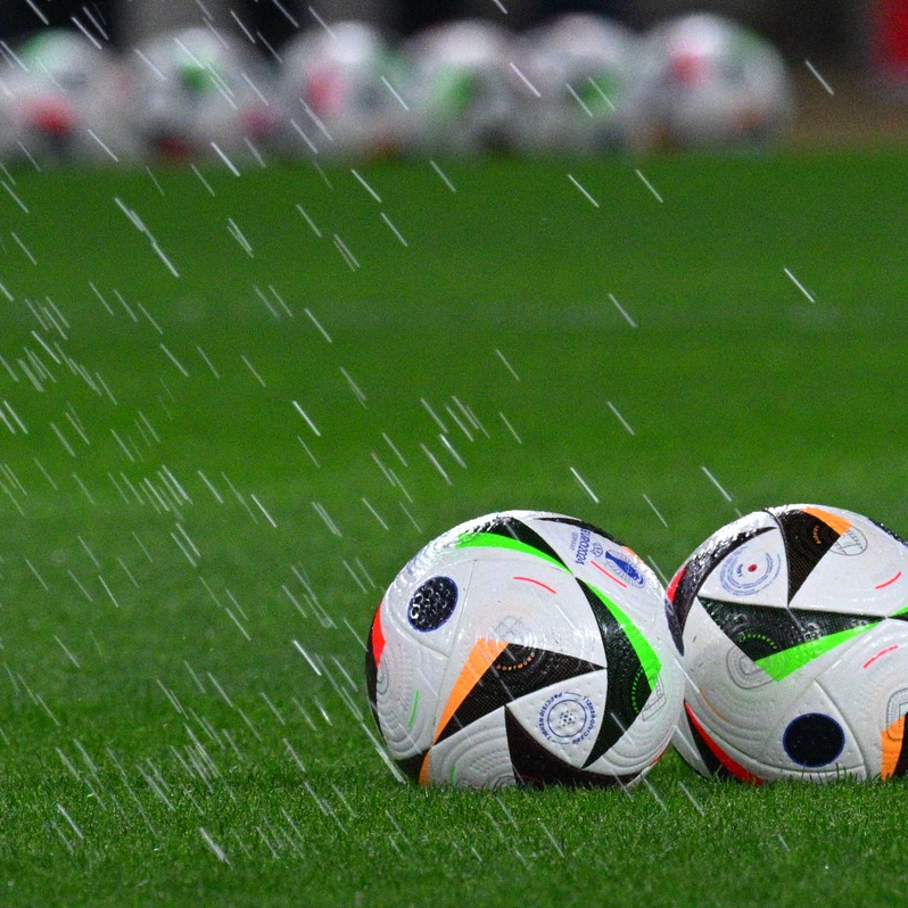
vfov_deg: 2.3
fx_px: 22762
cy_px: 454
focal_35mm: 767
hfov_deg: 2.3
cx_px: 542
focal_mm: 600
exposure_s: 1/250
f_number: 13
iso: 3200
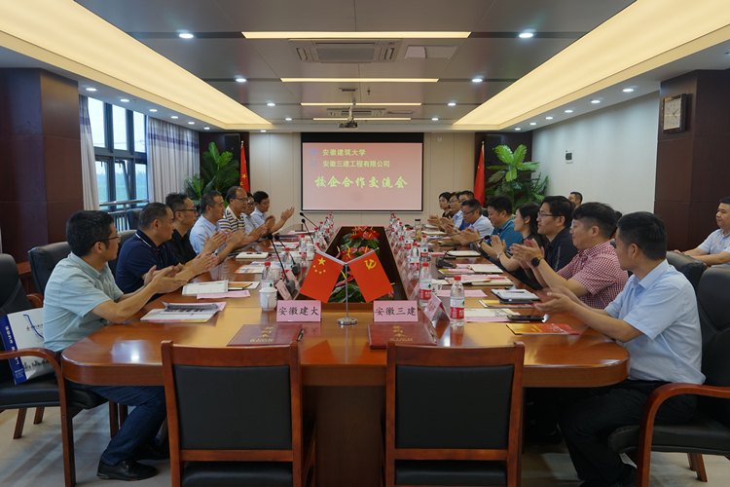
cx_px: 365
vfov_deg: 43.6
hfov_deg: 61.9
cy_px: 244
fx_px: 608
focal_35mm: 30
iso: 200
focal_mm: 30
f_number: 6.3
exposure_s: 1/25
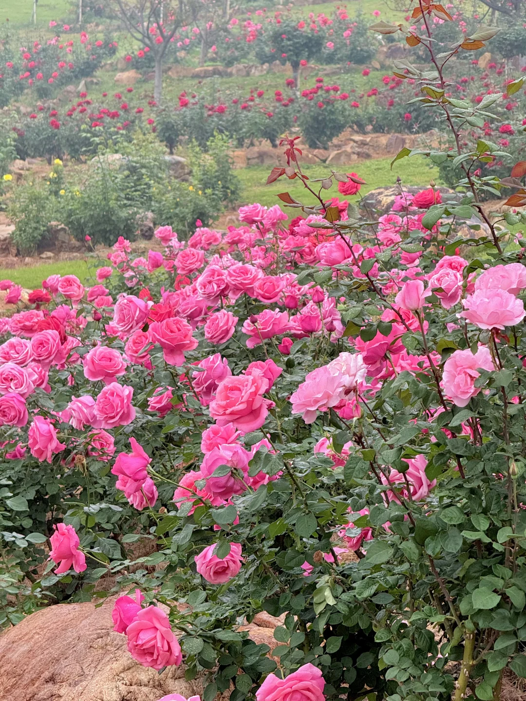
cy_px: 350
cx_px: 263
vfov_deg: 16.4
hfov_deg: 12.3
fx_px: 2431
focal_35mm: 120
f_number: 2.8
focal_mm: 15.66
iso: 125
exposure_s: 1/99
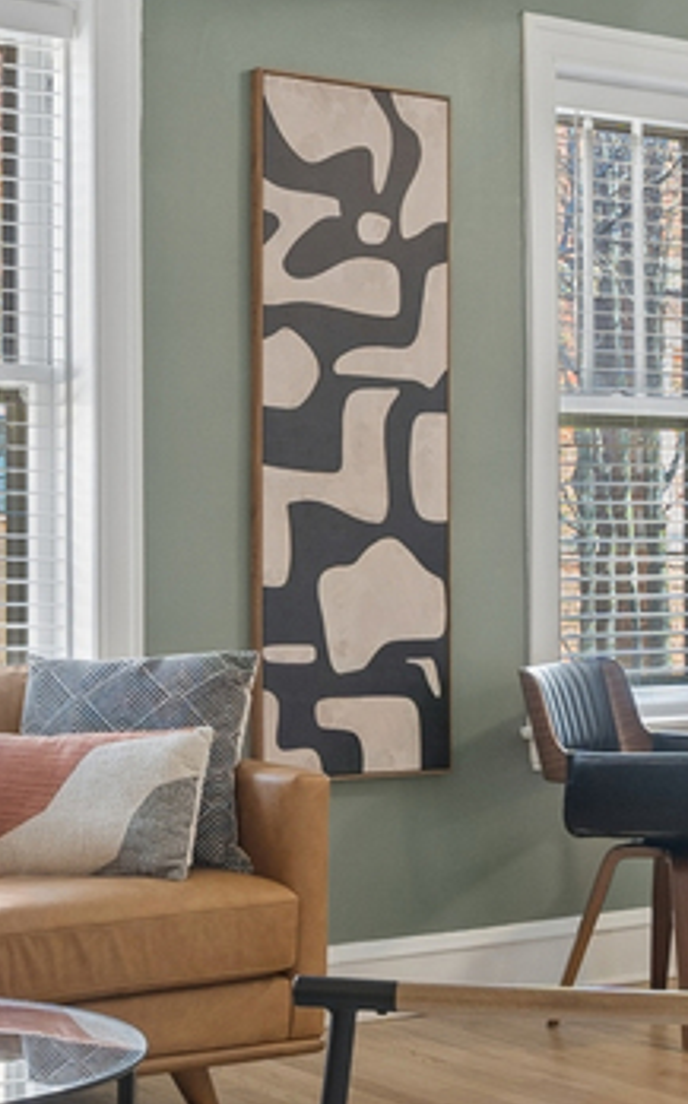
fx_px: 2284
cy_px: 660
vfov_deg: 27.1
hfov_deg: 17.1
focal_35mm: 76
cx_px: 412
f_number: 8
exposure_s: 1/13
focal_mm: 16
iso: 400
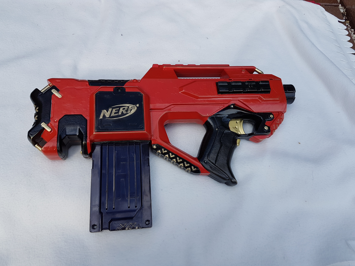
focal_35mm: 26
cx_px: 178
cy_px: 133
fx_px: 267
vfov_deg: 53.1
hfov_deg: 67.3
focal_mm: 4.2
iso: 40
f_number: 1.7
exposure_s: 1/1068
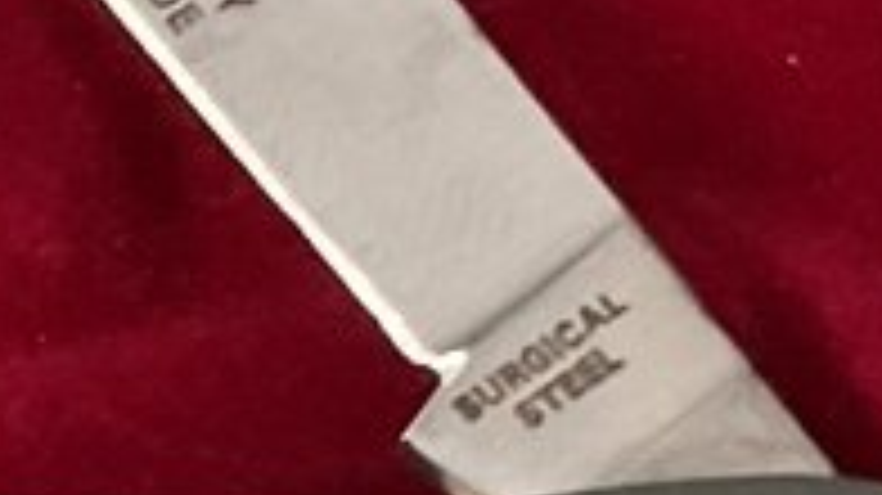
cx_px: -187
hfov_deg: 8.7
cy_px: 988
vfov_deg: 4.9
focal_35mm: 244
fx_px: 5703
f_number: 1.8
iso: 400
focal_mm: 3
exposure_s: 1/30
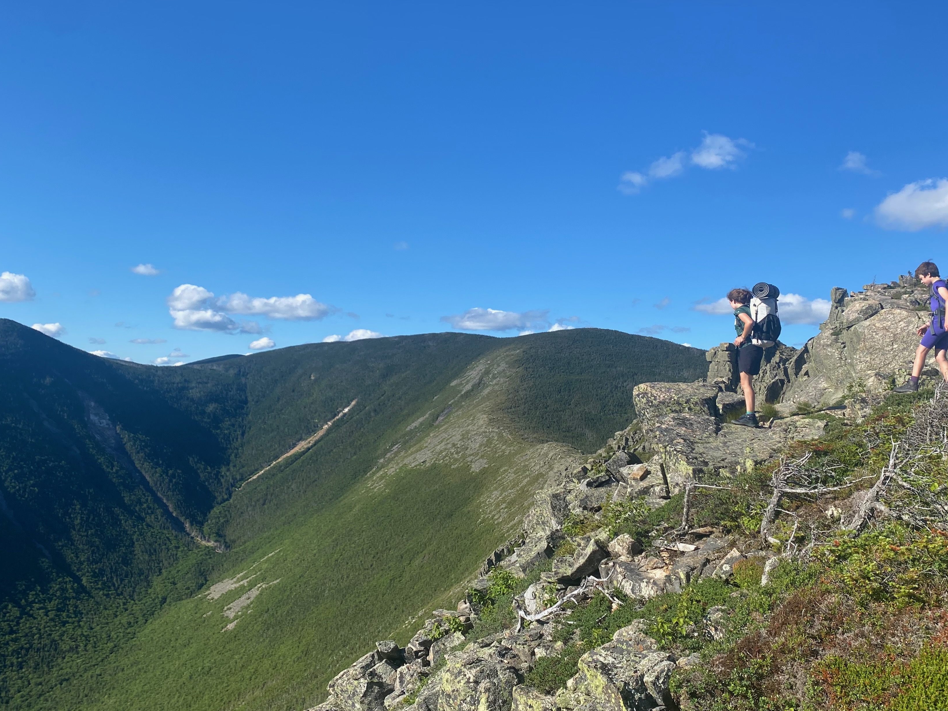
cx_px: 507
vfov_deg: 44.2
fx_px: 876
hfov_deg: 56.8
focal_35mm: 32
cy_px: 357
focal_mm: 4.25
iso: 32
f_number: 1.8
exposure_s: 1/2315
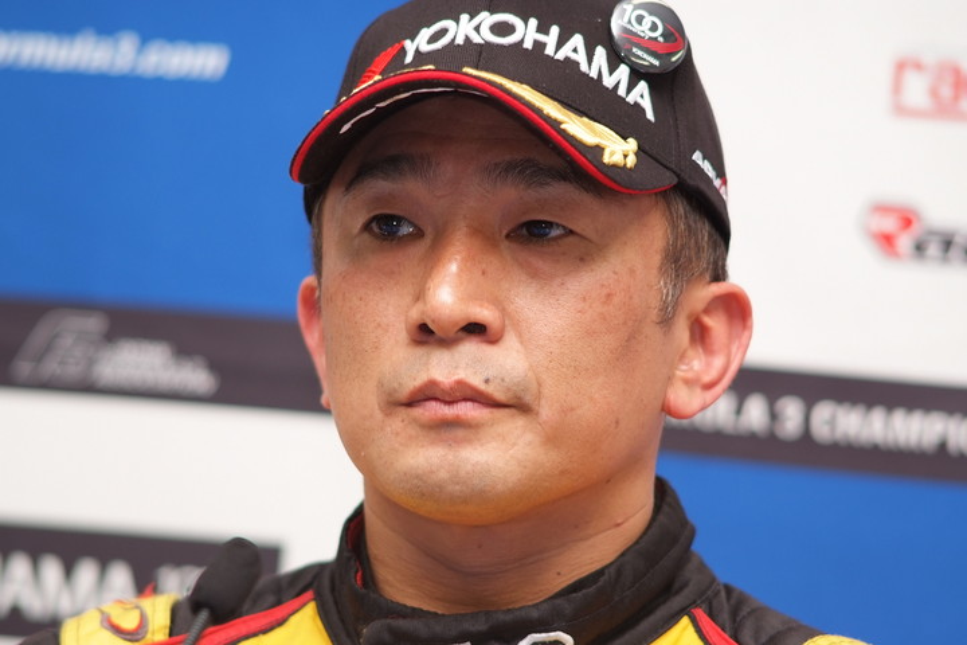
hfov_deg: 7.6
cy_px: 322
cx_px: 484
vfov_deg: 5.1
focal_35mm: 270
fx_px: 7252
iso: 400
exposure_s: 1/250
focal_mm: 180
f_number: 2.8
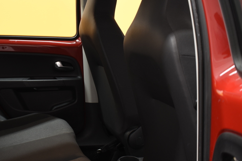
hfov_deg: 37.6
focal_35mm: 51
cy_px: 86
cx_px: 53
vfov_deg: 26.5
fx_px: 343
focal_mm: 20
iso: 200
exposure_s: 1/6
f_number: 3.8
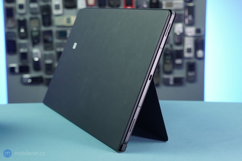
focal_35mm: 50
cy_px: 80
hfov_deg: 39.6
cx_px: 121
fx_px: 336
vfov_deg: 27.0
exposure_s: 1/50
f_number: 7.1
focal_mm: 50
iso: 1000
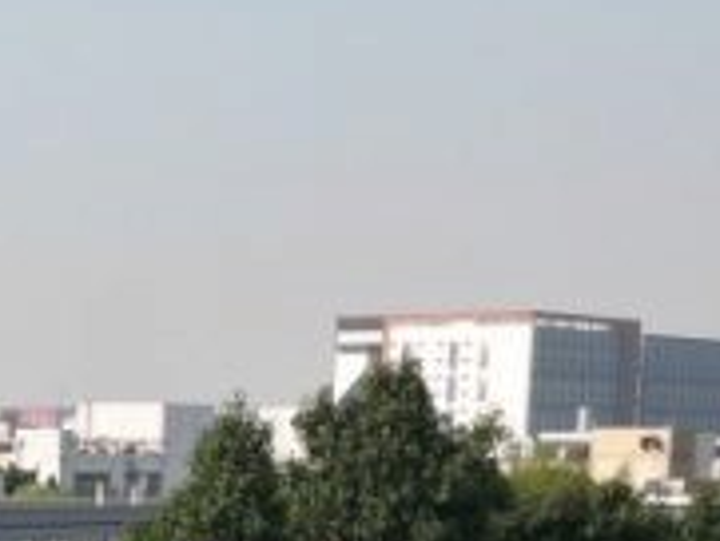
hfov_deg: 14.2
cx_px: -36
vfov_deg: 9.7
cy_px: 1285
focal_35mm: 136
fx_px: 2831
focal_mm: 6.72
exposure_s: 1/2000
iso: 120
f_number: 1.7
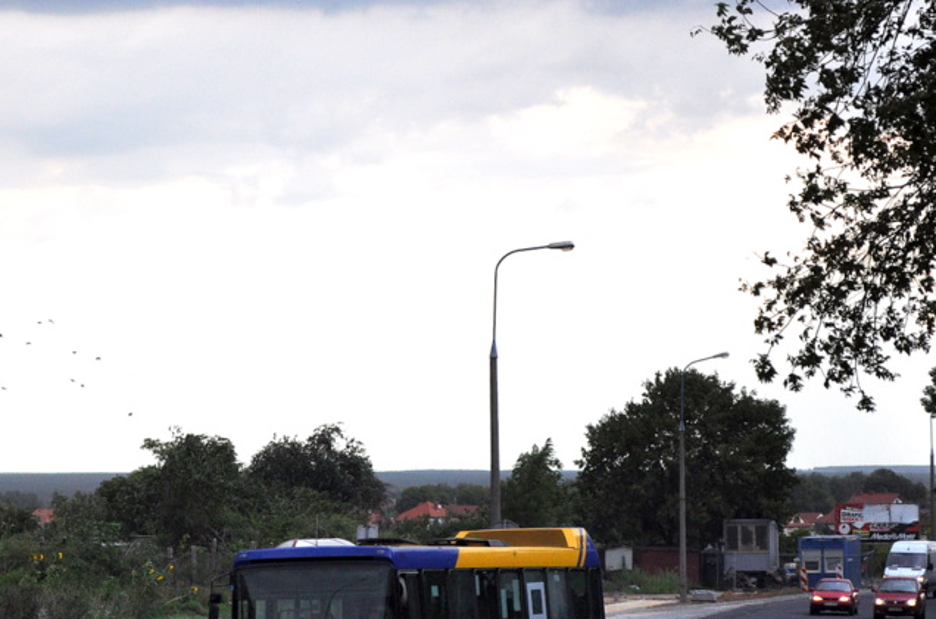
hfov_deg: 17.6
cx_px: 389
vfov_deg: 11.7
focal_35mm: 117
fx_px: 3028
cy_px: 381
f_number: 5.6
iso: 560
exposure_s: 1/1000
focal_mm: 55
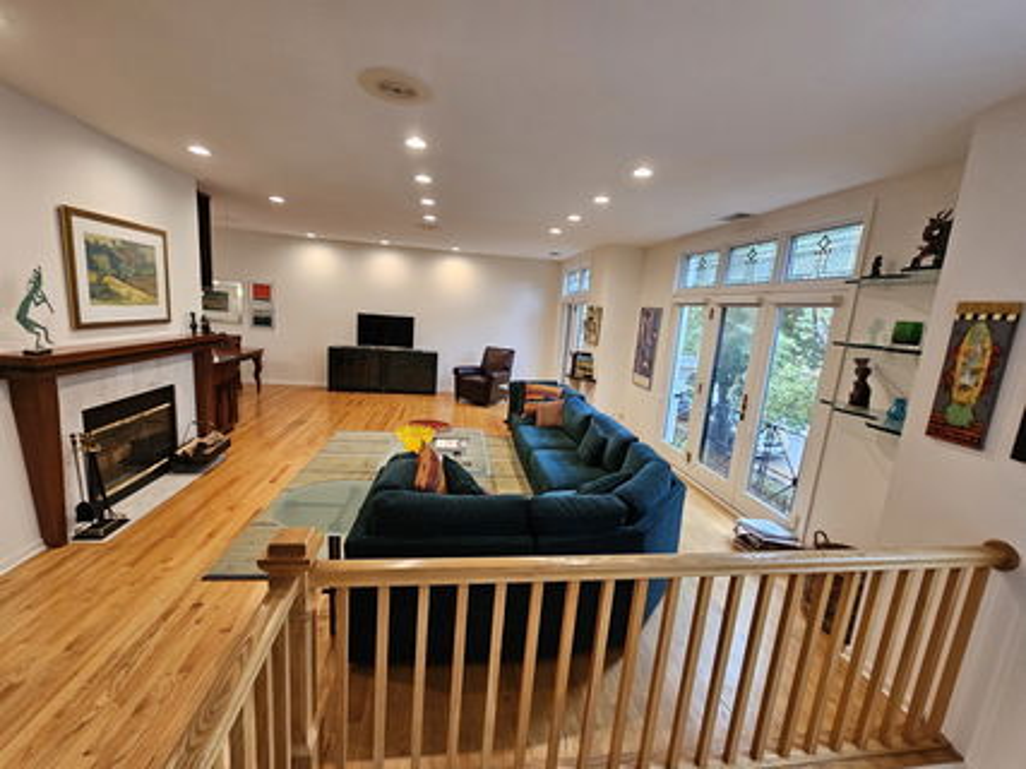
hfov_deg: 106.2
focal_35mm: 13
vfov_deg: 89.9
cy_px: 384
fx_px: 385
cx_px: 513
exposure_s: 1/60
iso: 200
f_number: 2.2
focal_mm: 2.2
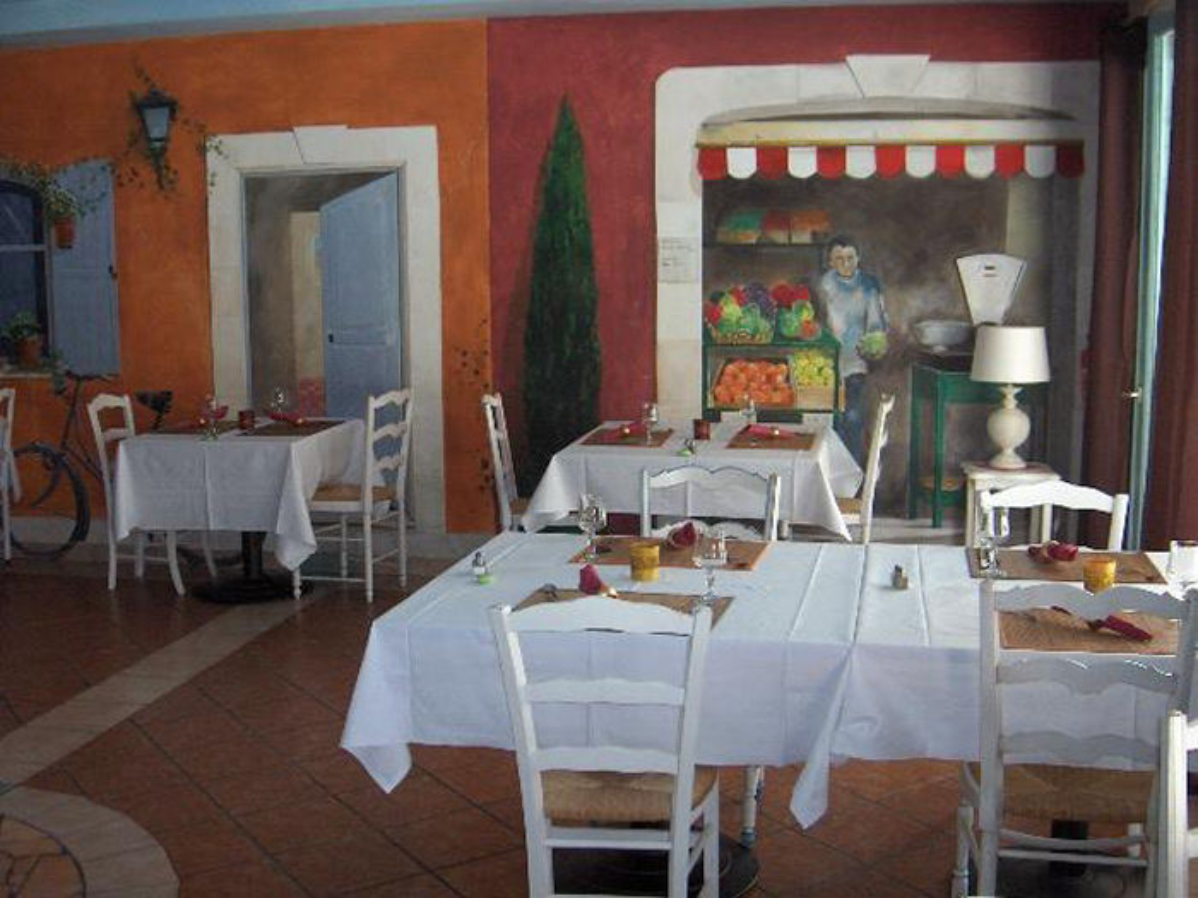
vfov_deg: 36.8
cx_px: 599
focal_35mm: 39
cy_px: 449
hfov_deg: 47.9
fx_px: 1350
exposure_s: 1/60
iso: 100
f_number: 2.8
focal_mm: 8
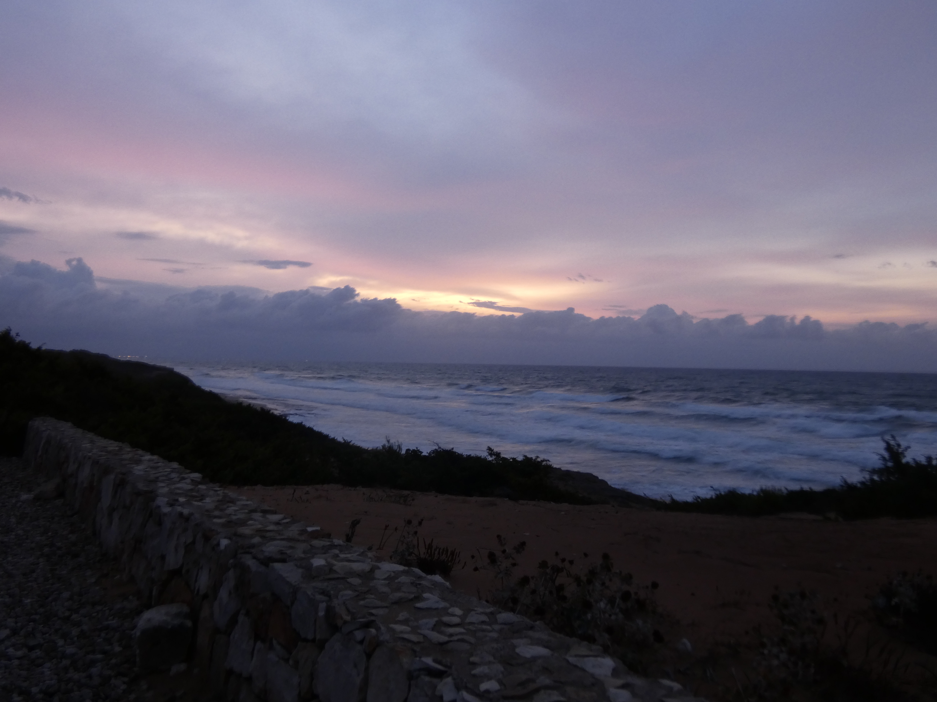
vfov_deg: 45.4
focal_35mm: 31
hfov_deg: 58.4
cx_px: 468
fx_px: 839
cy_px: 351
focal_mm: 5.5
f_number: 3.4
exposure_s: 1/2
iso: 160
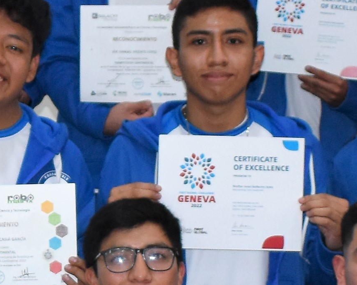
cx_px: 35
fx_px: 1774
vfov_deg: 9.2
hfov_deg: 11.4
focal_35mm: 168
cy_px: 224
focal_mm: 18
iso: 800
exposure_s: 1/160
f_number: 3.5
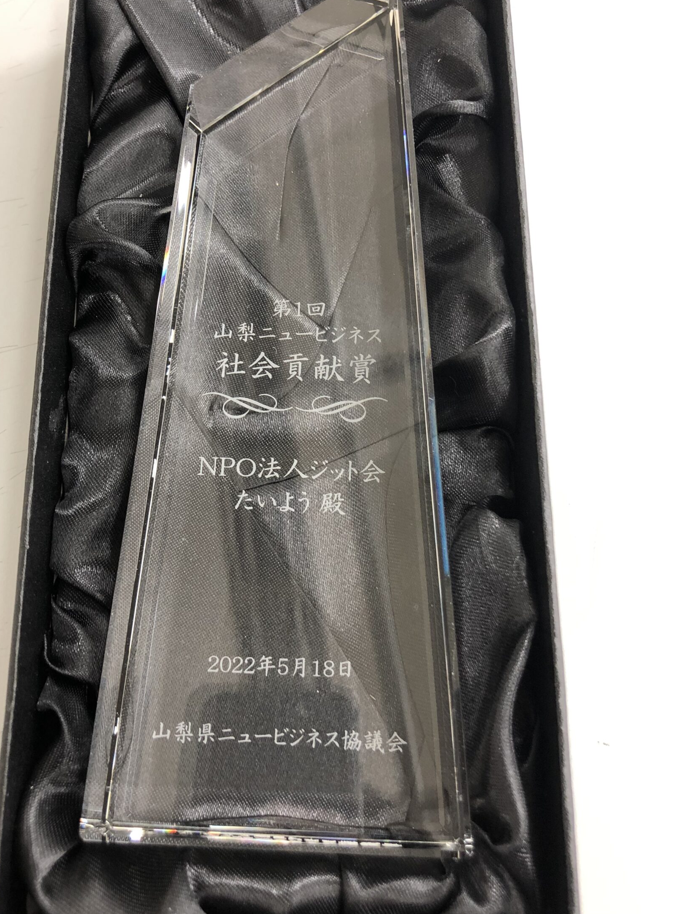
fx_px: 872
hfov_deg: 42.9
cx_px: 300
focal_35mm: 33
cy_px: 440
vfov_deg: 55.3
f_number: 1.8
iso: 40
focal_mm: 3.99
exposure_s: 1/17
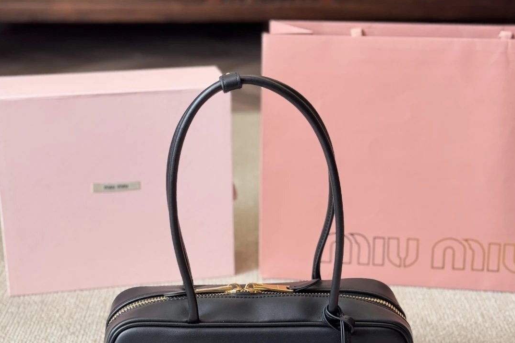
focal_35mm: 67
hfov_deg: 30.1
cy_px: 189
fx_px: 958
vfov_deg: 20.3
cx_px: 258
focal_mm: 6.76
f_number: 1.78
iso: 125
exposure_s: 1/60
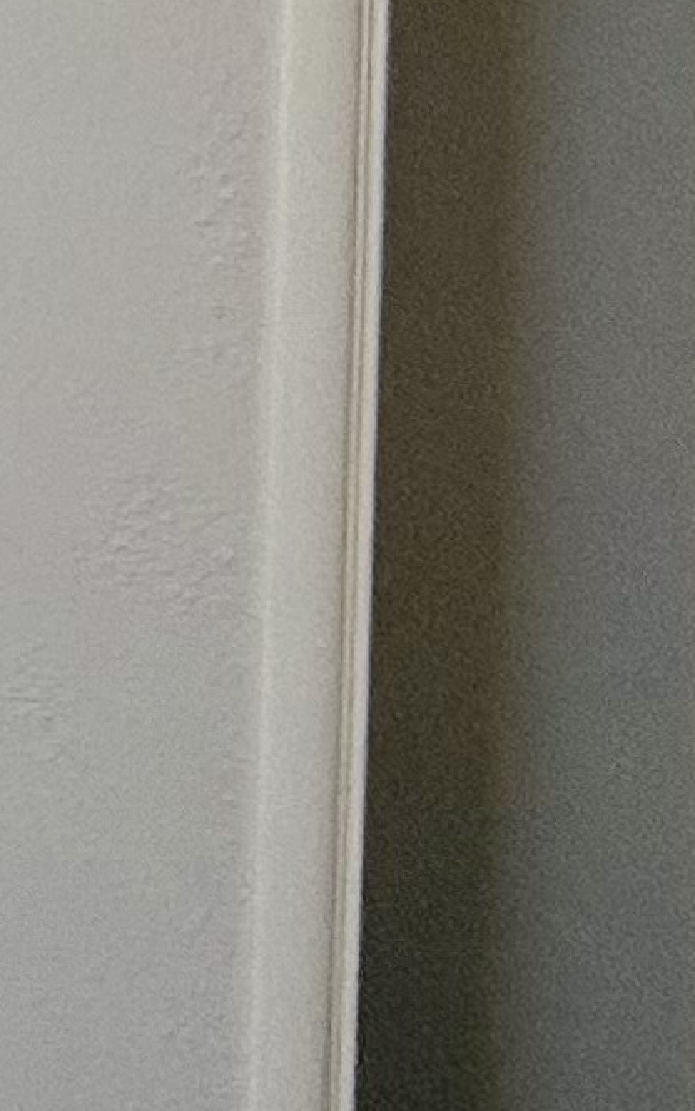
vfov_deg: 21.9
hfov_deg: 8.1
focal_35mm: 90
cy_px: -89
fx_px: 2726
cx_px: -2118
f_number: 2.2
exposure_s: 1/120
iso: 125
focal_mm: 2.22
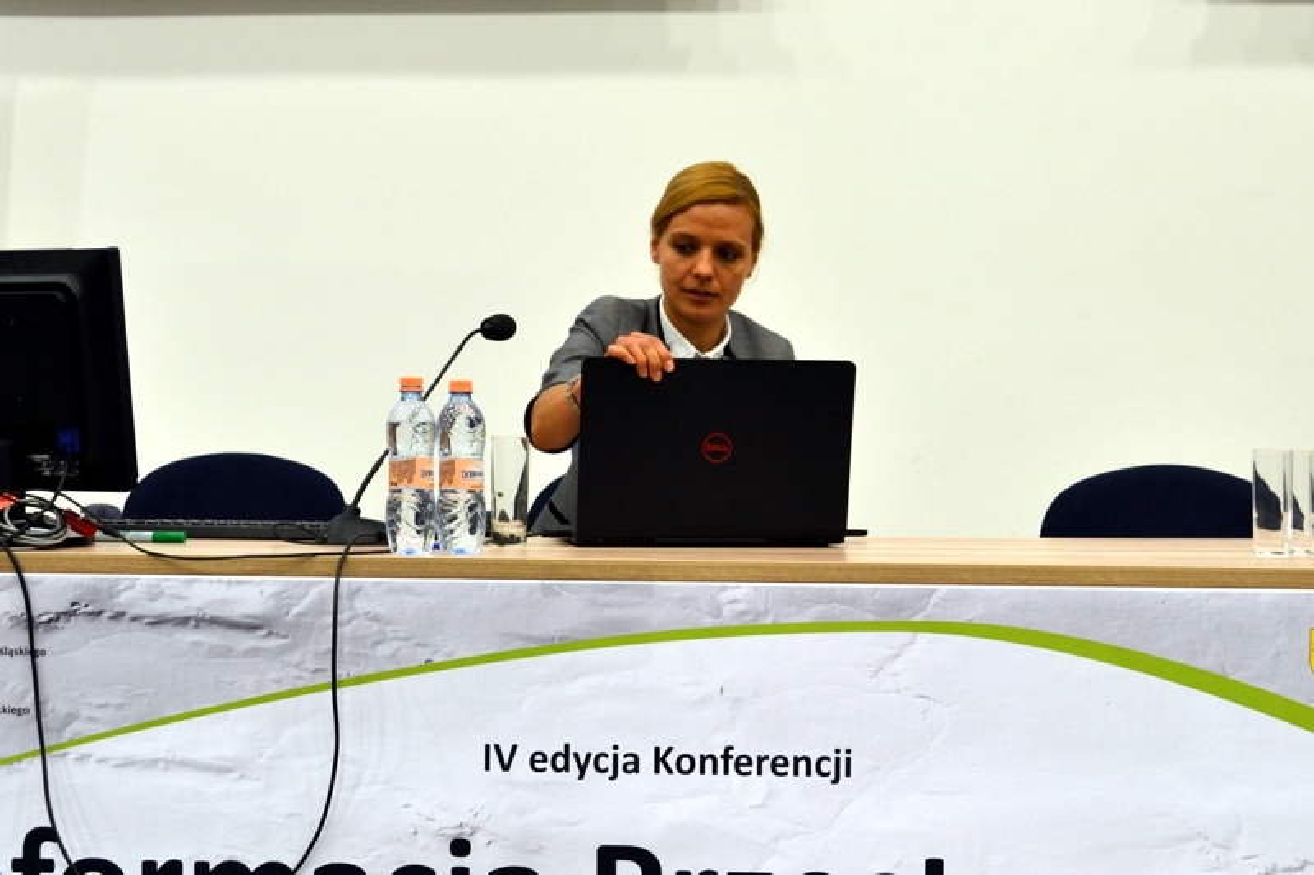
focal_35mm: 39
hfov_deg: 49.6
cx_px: 657
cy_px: 438
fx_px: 1423
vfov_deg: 34.2
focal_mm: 26
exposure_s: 1/40
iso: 400
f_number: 4.2
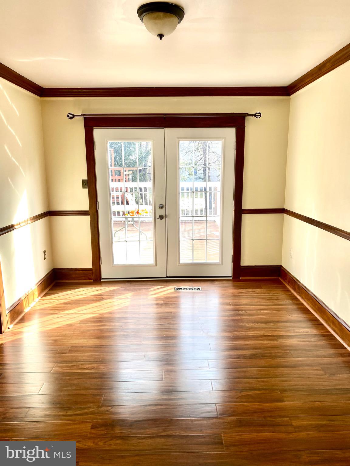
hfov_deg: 53.1
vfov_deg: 67.3
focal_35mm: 26
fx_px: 351
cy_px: 233
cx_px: 175
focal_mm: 4.25
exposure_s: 1/120
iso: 40
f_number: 1.8
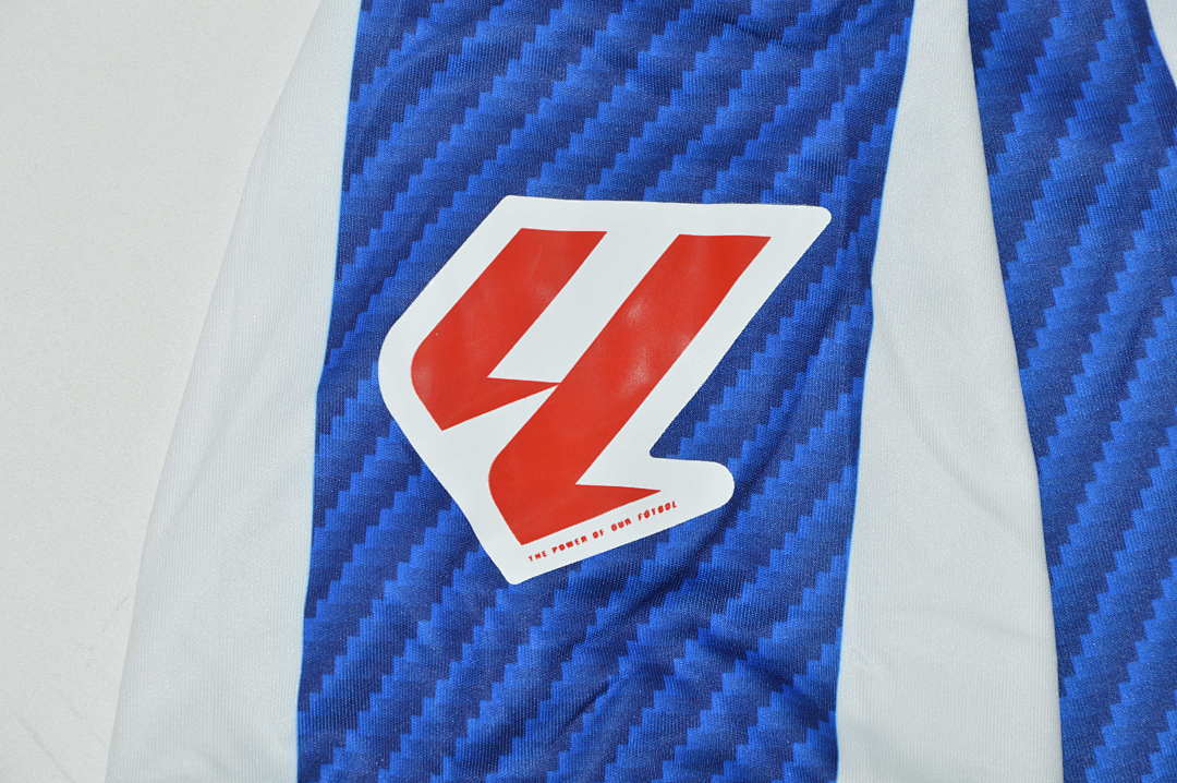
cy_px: 392
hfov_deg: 13.1
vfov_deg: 8.7
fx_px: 5145
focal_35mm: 158
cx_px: 588
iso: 400
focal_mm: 105
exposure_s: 1/200
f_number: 13
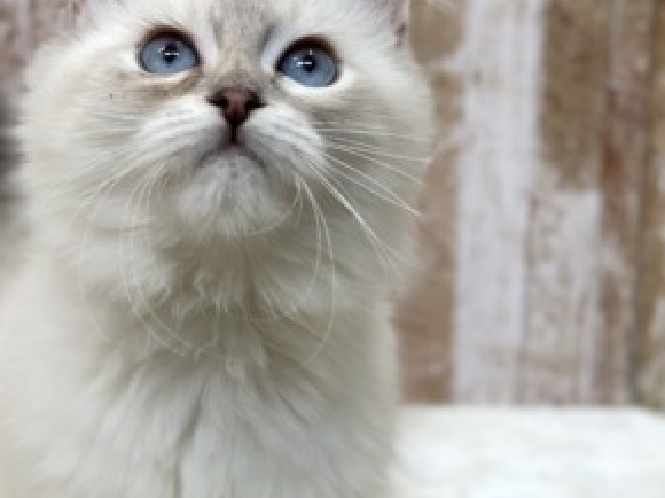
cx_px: 206
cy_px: 227
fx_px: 2035
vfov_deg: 13.9
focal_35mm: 106
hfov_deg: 18.5
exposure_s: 1/100
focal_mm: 6.86
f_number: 1.78
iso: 100
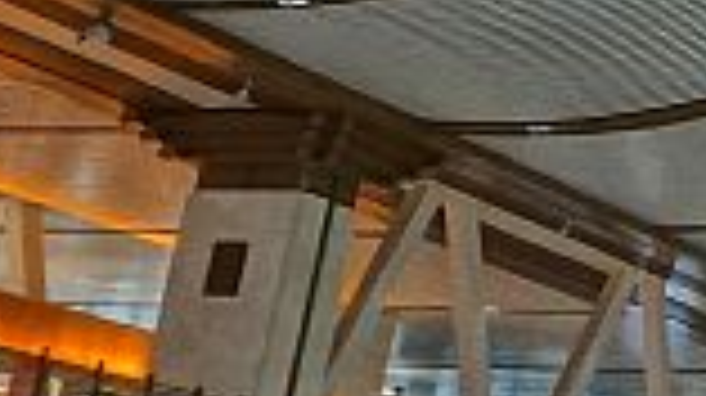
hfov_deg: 11.7
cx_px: 1952
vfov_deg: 9.3
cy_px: -92
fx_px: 2394
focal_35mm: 128
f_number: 4
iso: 1600
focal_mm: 16
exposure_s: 1/160
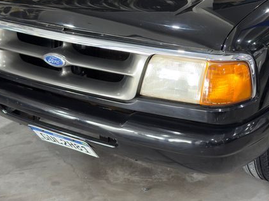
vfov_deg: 30.9
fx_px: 357
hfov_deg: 40.5
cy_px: 46
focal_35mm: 46
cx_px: 188
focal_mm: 6.76
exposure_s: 1/60
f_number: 1.78
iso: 250
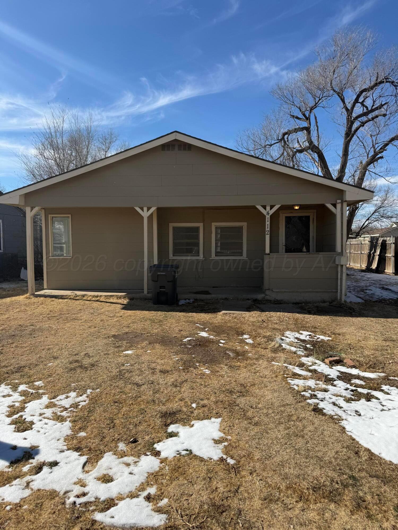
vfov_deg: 71.6
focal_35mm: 24
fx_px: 368
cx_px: 199
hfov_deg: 56.8
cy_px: 265
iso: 80
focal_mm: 6.76
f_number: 1.78
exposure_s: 1/5319
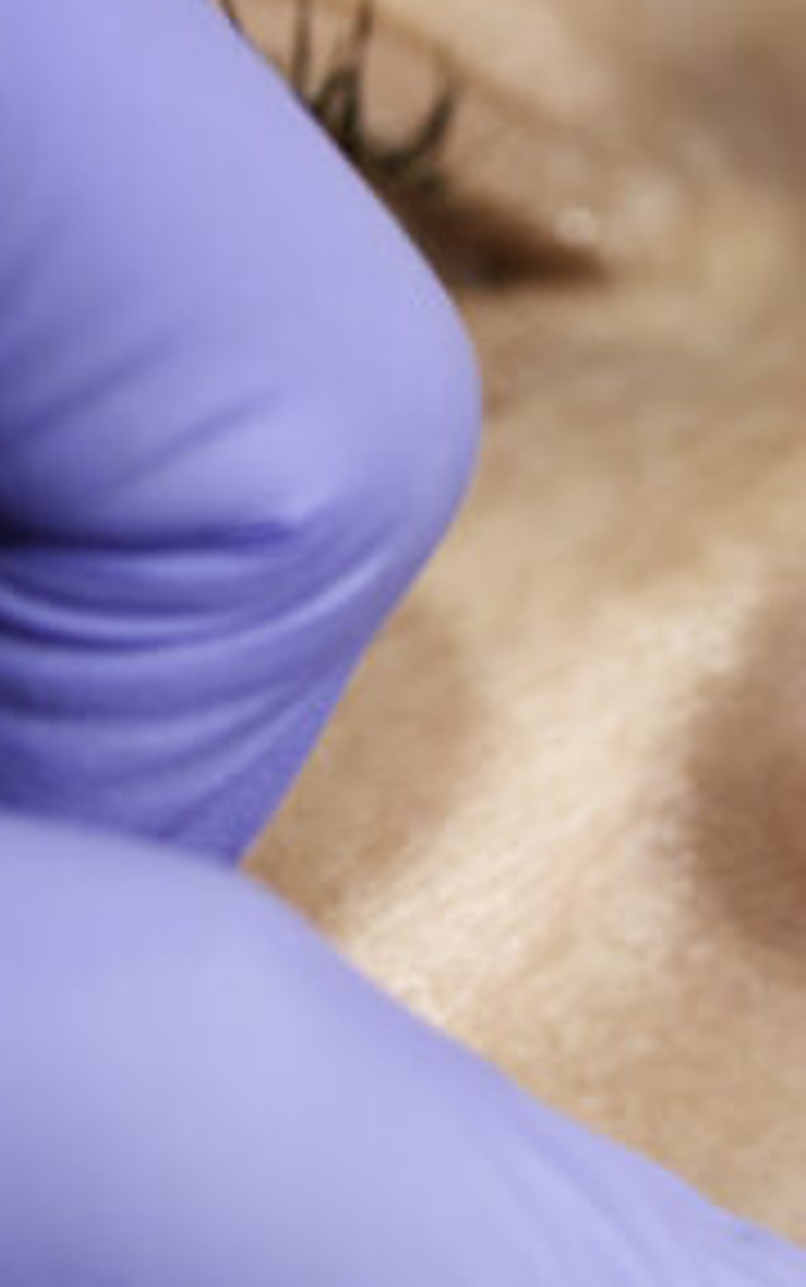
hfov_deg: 3.4
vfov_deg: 5.5
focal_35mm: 383
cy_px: 1123
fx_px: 13447
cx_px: 1743
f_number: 5.6
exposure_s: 1/160
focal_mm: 105
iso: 320
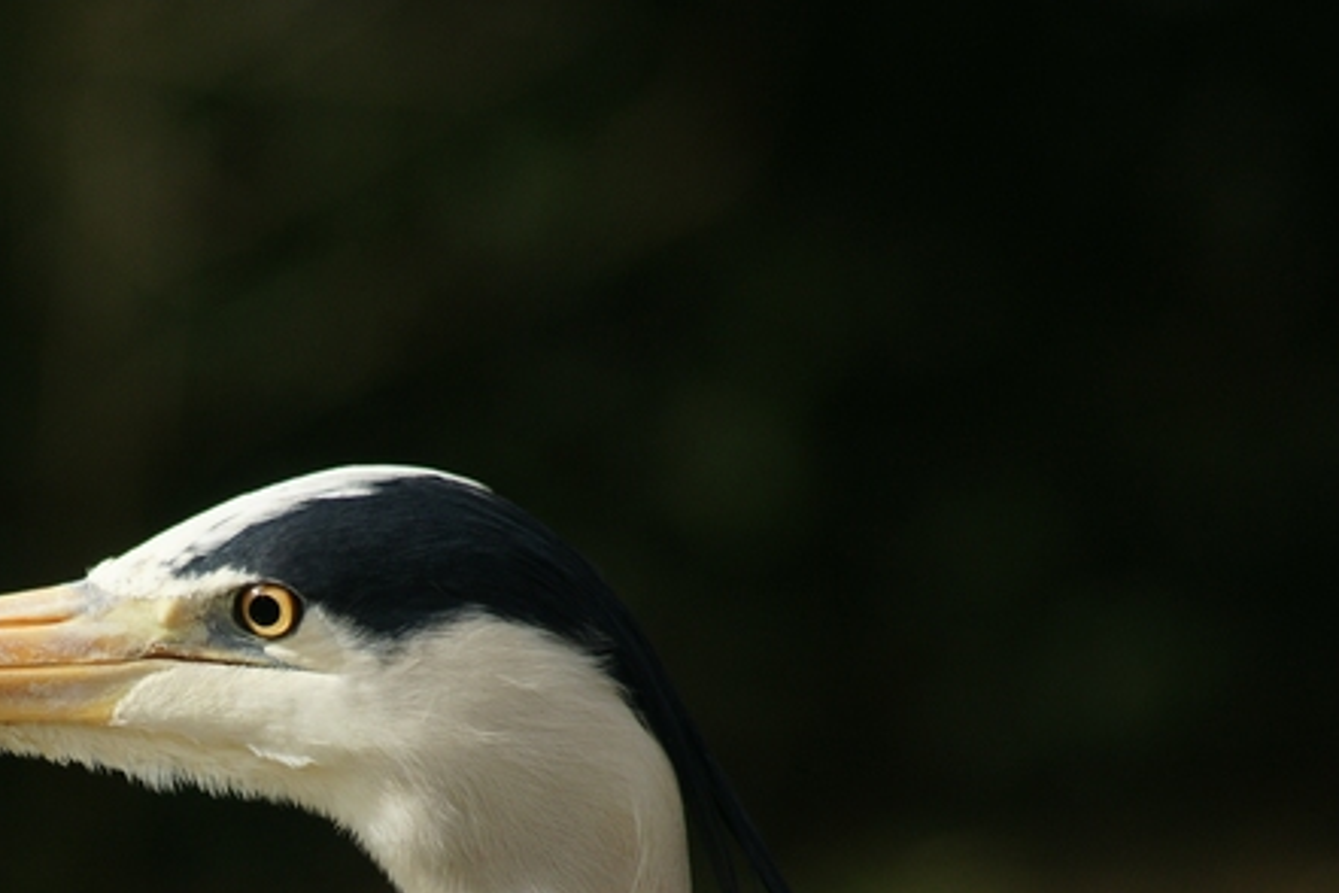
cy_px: 750
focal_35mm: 783
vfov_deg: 1.8
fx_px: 29121
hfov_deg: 2.6
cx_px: 261
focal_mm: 300
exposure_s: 1/250
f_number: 7.1
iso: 200
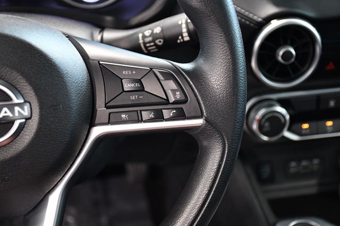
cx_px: 170
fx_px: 595
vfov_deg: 21.5
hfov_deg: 31.9
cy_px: 113
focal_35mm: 63
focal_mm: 42
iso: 2500
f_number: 4.5
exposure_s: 1/60
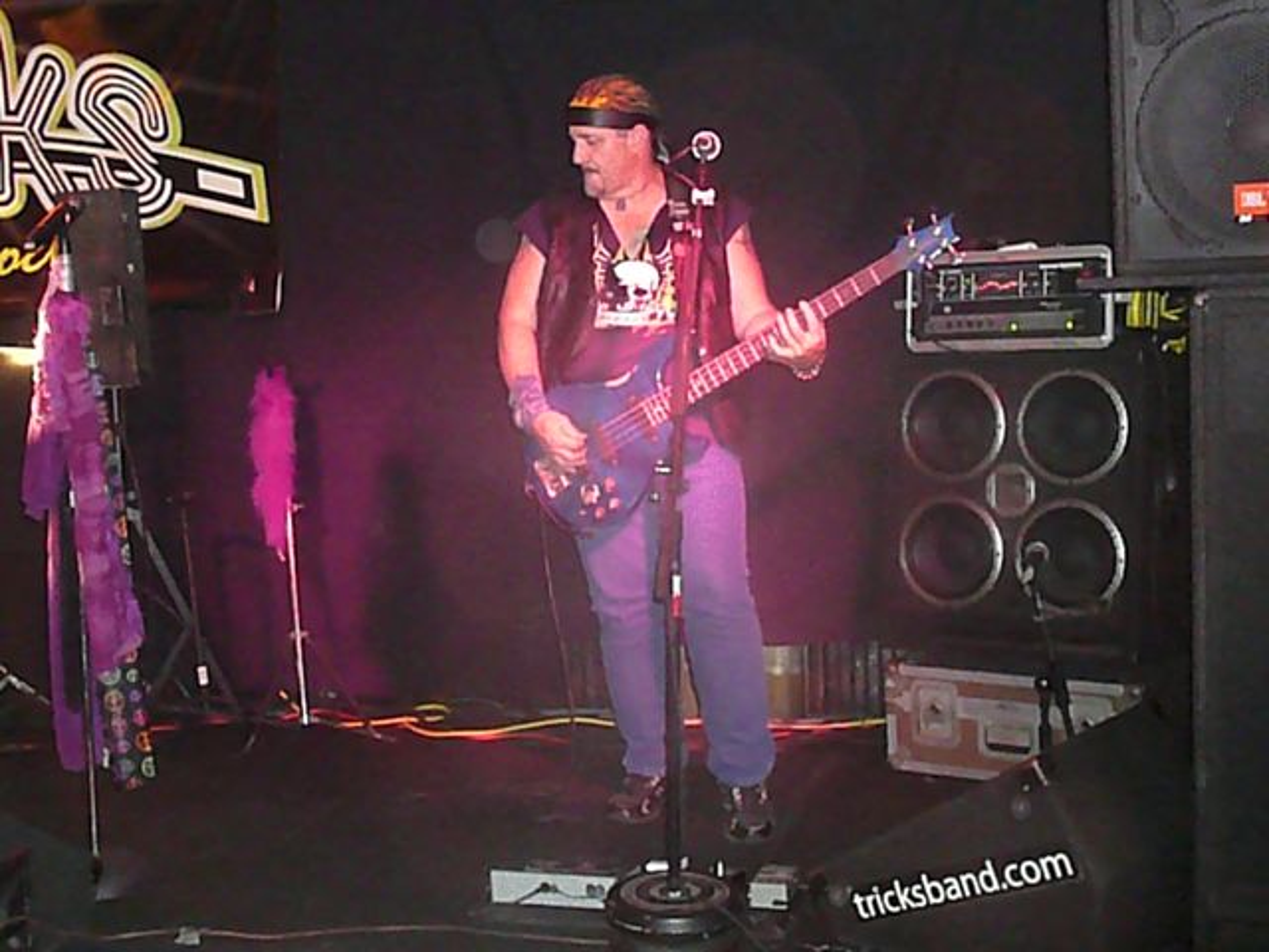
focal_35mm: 49
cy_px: 476
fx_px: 1796
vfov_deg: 29.7
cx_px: 634
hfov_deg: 38.9
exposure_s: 1/30
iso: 1600
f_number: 3.4
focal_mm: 7.3
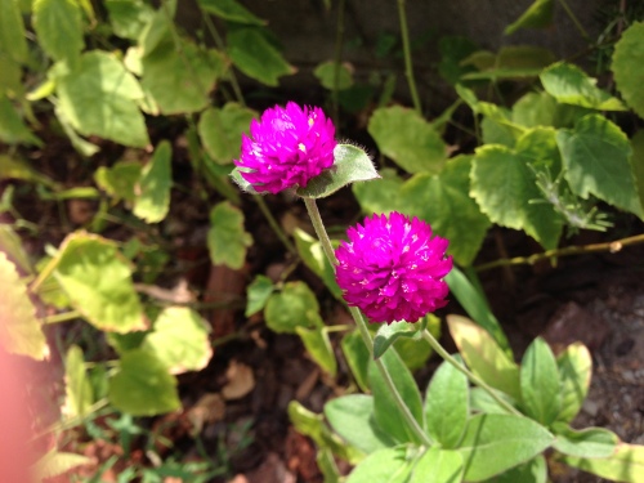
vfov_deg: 42.9
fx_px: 614
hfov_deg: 55.4
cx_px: 322
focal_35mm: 33
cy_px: 242
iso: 50
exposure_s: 1/623
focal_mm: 4.13
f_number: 2.4
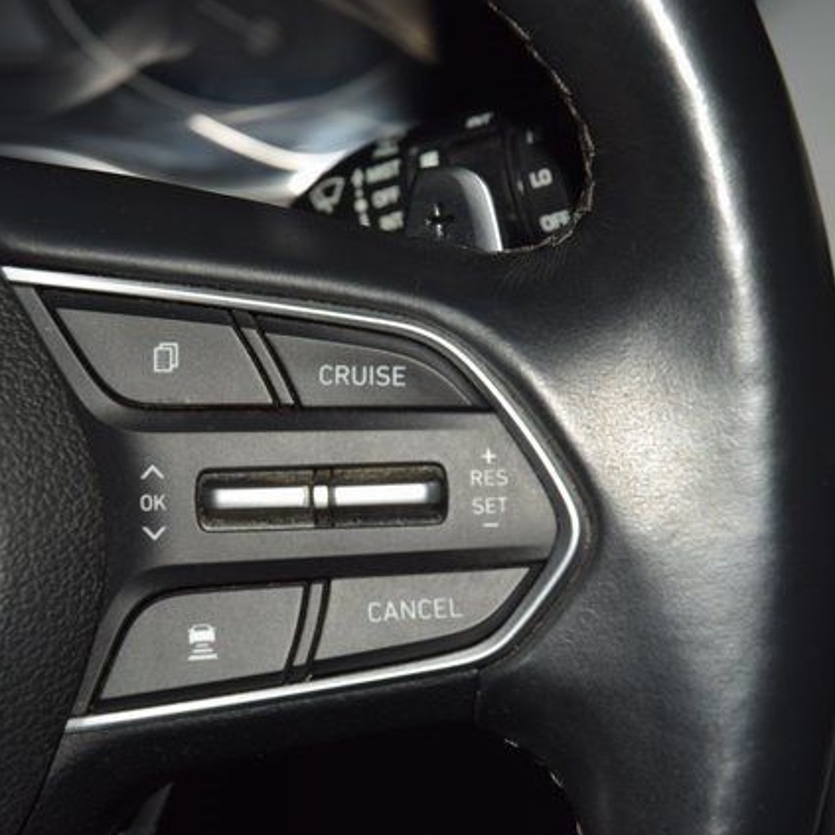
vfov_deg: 12.9
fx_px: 3684
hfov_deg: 12.9
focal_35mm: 135
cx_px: 361
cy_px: 418
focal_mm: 70
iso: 100
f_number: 8
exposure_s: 1/125
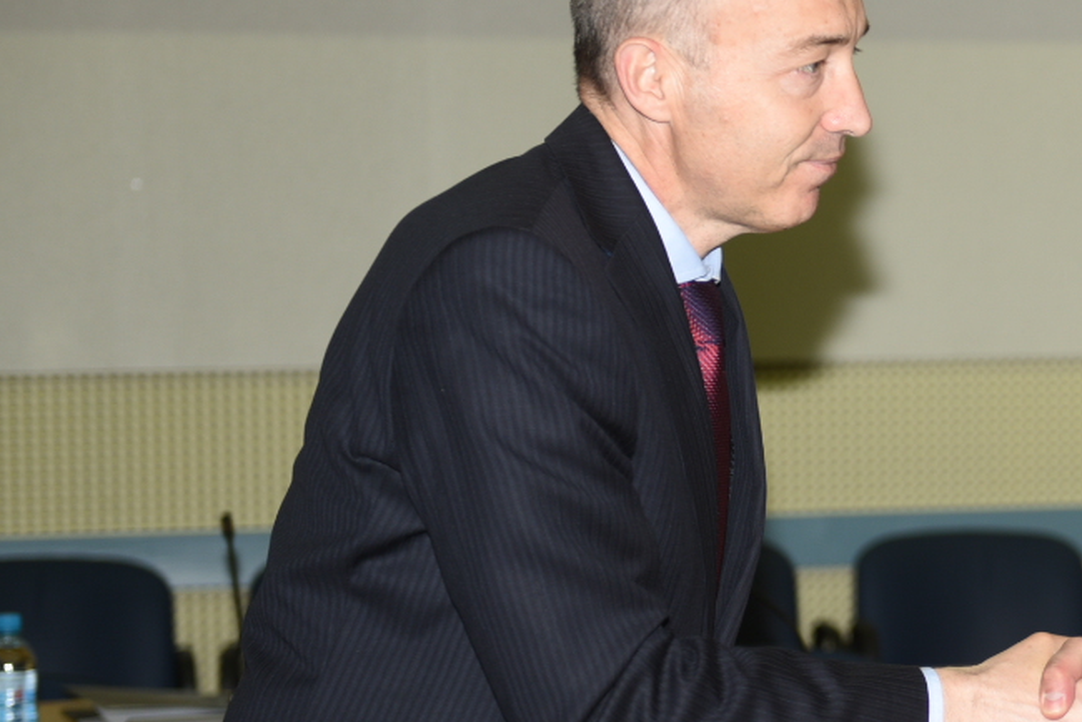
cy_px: 444
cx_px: 1317
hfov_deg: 14.5
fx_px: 4119
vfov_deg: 10.0
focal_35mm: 137
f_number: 2.8
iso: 200
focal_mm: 55
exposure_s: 1/200
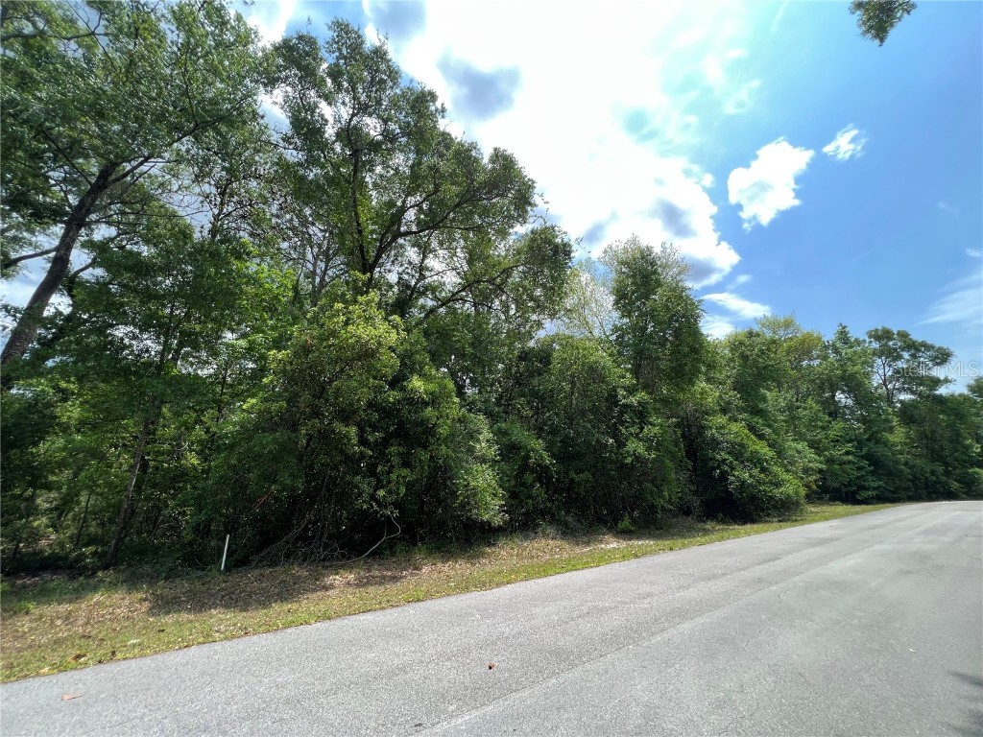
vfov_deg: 89.9
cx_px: 492
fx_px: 369
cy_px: 368
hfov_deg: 106.2
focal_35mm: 13
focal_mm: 1.57
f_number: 1.8
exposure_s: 1/536
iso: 32
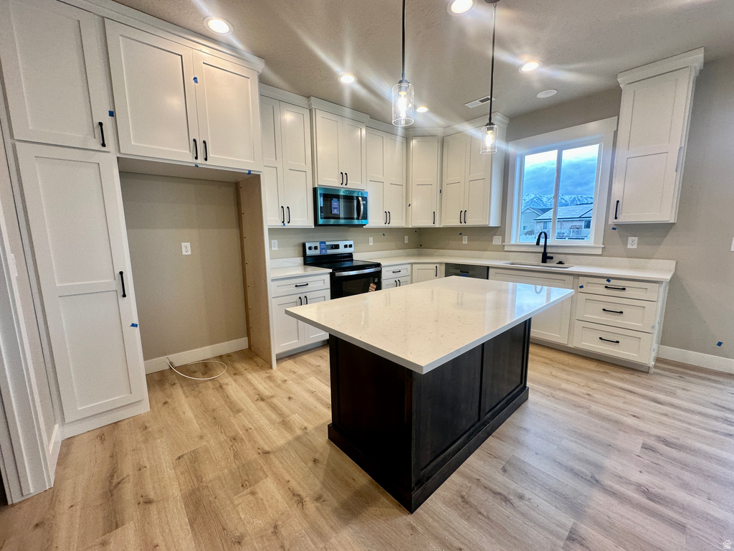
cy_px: 276
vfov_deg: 85.7
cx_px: 367
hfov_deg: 102.1
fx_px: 297
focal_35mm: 14
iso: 80
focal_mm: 2.22
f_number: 2.2
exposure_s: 1/120
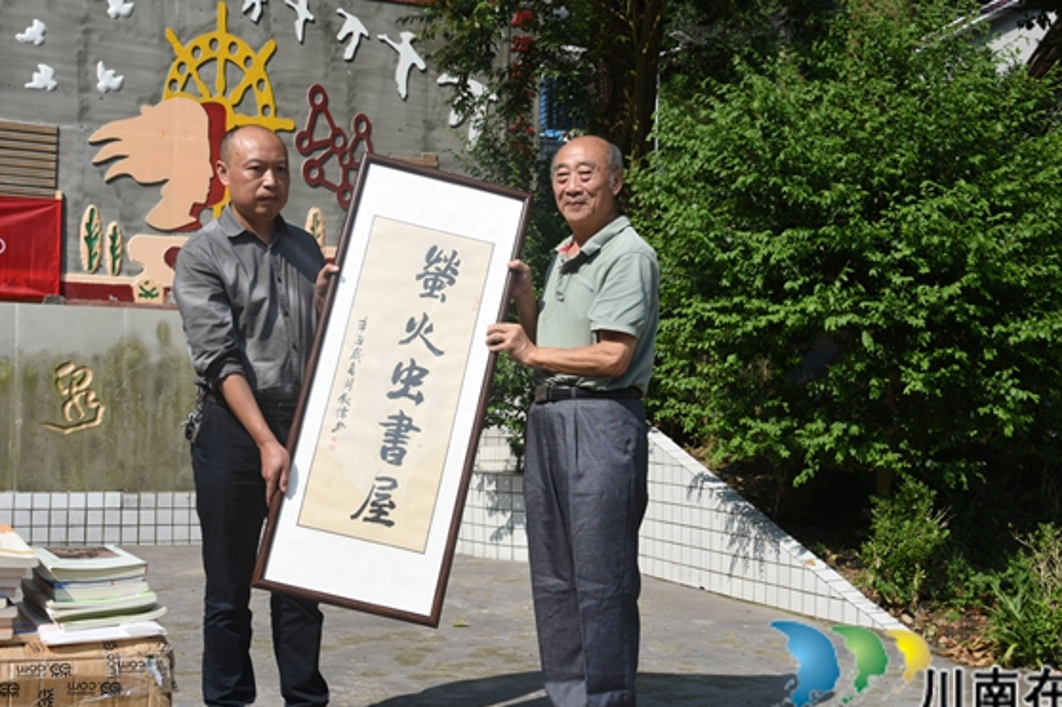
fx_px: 1357
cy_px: 394
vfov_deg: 29.2
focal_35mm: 46
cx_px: 568
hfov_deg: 42.7
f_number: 10
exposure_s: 1/320
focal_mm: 40
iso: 200
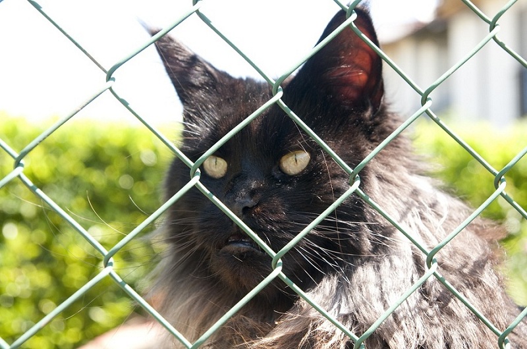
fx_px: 701
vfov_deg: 28.0
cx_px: 264
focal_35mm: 48
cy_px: 174
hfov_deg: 41.2
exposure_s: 1/160
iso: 250
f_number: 6.3
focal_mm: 32
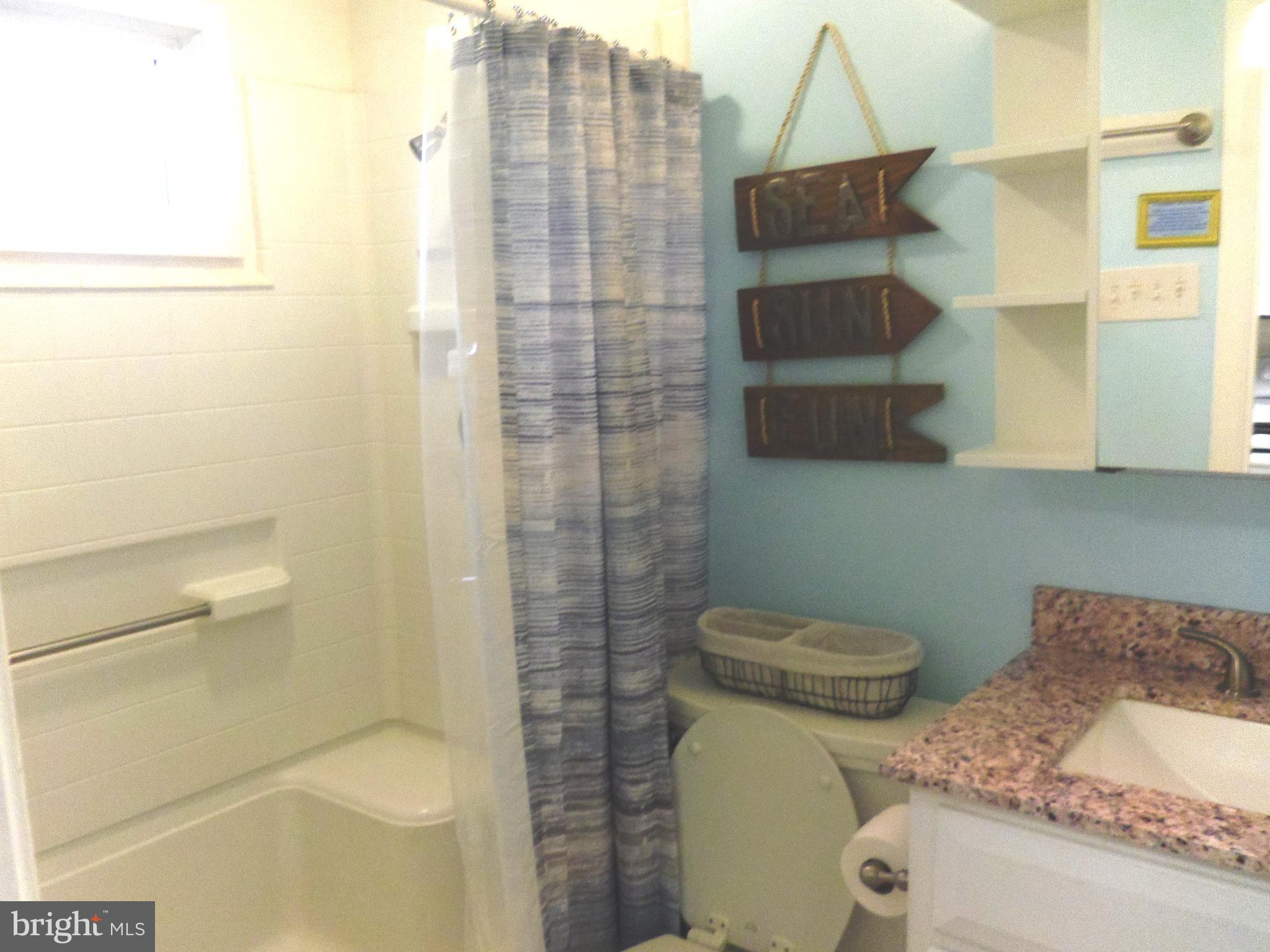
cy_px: 476
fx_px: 1027
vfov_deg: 49.7
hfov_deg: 63.4
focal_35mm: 28
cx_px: 635
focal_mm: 5
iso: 320
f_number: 3.9
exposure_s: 1/40
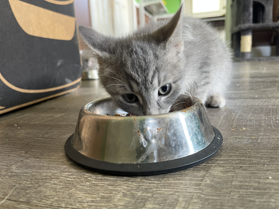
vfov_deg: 54.9
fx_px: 201
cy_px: 104
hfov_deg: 69.4
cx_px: 140
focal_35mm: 25
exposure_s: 1/60
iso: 160
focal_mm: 5.1
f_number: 1.6
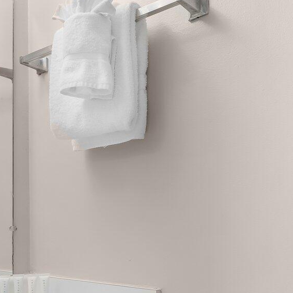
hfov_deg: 39.1
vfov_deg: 38.3
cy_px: 214
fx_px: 412
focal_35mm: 43
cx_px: 159
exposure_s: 1/15
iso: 400
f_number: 8
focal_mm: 14
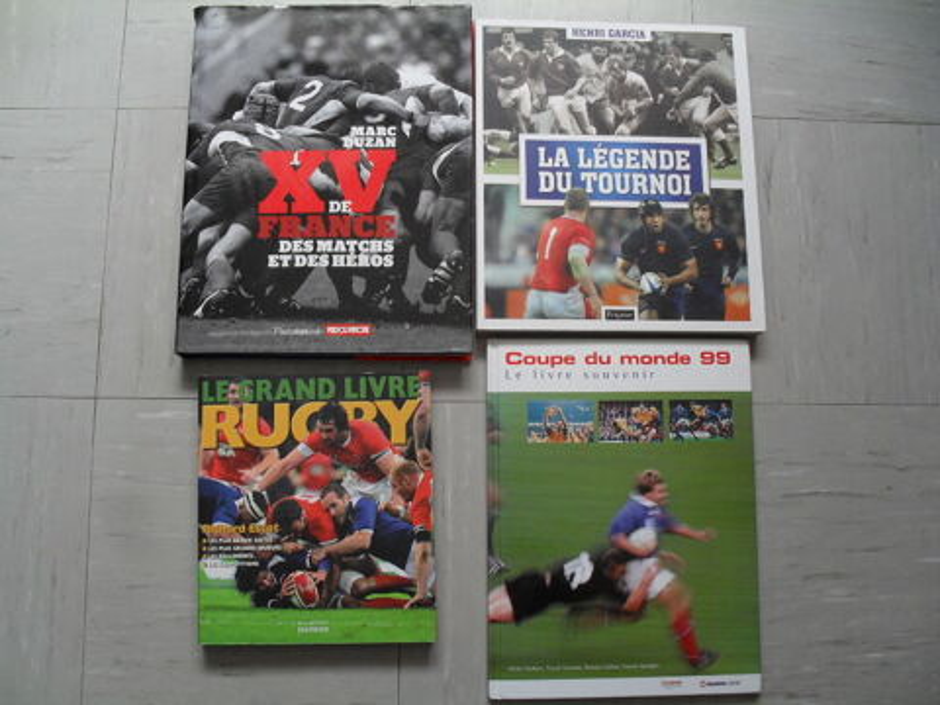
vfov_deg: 40.7
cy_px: 352
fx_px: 950
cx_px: 470
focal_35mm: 35
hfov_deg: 52.6
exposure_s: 1/60
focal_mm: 6.3
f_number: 3.2
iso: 100
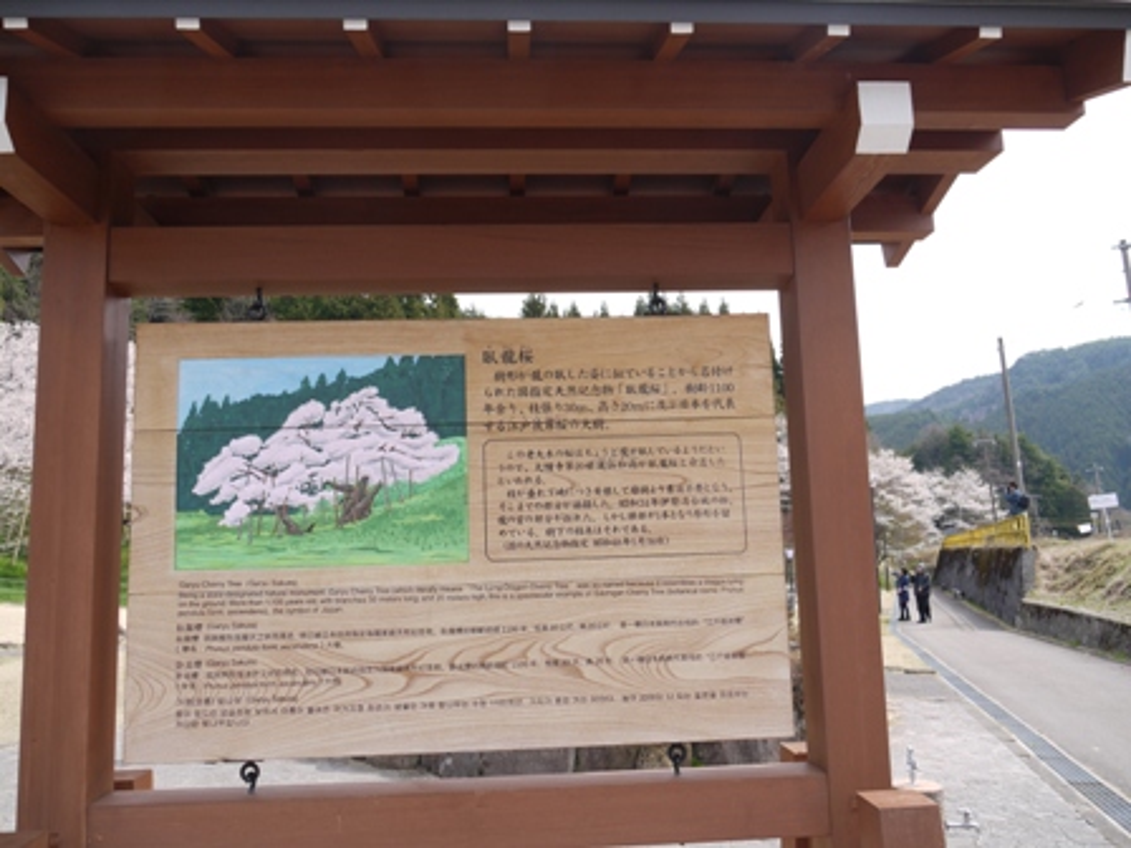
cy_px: 424
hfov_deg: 63.4
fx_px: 915
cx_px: 566
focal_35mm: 28
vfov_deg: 49.7
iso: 100
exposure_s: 1/250
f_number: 5.6
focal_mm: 14
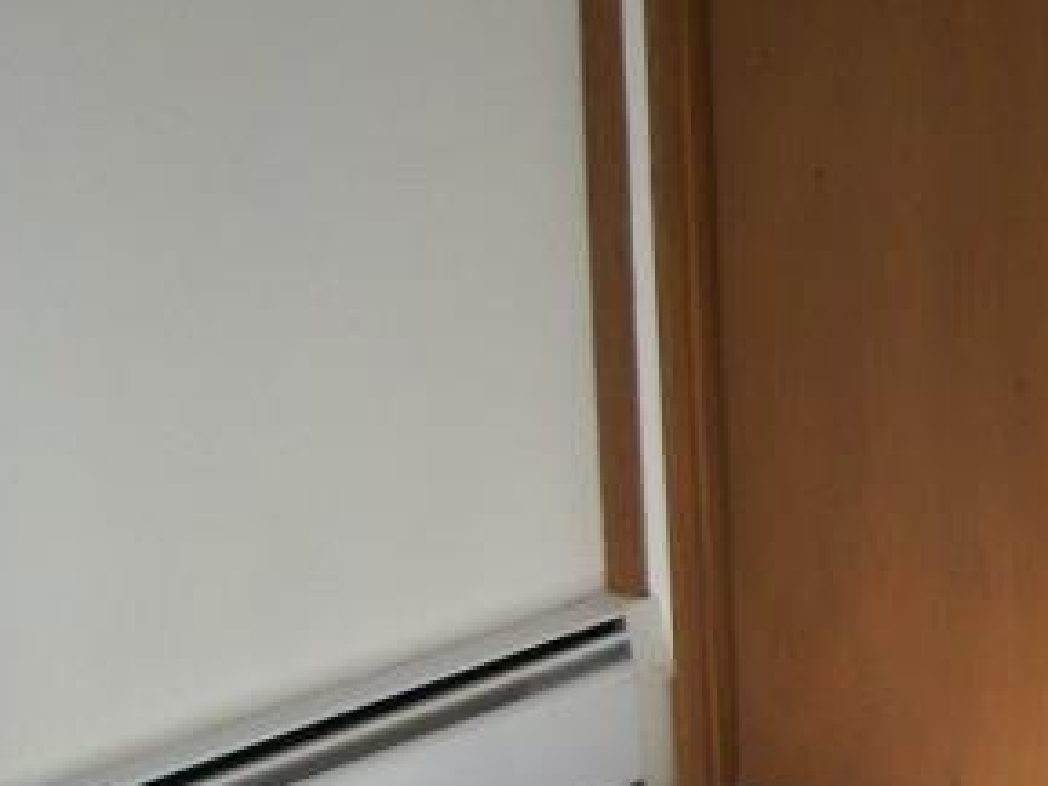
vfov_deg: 10.4
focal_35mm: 142
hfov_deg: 13.3
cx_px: 1416
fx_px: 4299
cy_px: 280
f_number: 2.9
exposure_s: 1/80
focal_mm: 5.7
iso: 80
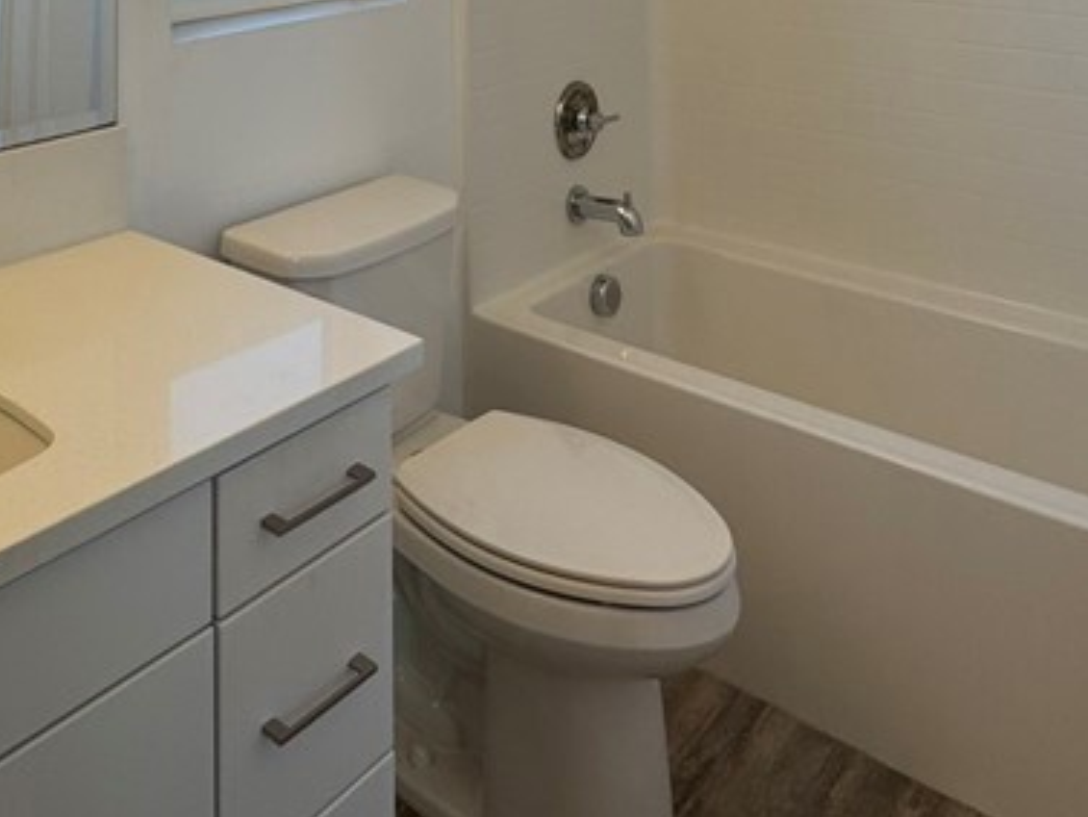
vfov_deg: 31.0
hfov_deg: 47.6
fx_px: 1195
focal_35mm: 38
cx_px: 312
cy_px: -193
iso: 40
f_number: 2.2
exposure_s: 1/135
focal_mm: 2.22
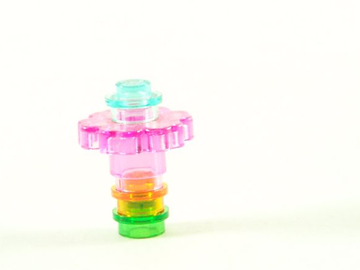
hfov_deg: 9.7
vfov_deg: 7.3
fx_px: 2121
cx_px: 139
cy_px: 145
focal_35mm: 204
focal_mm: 19.4
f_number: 3.6
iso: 400
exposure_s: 1/60
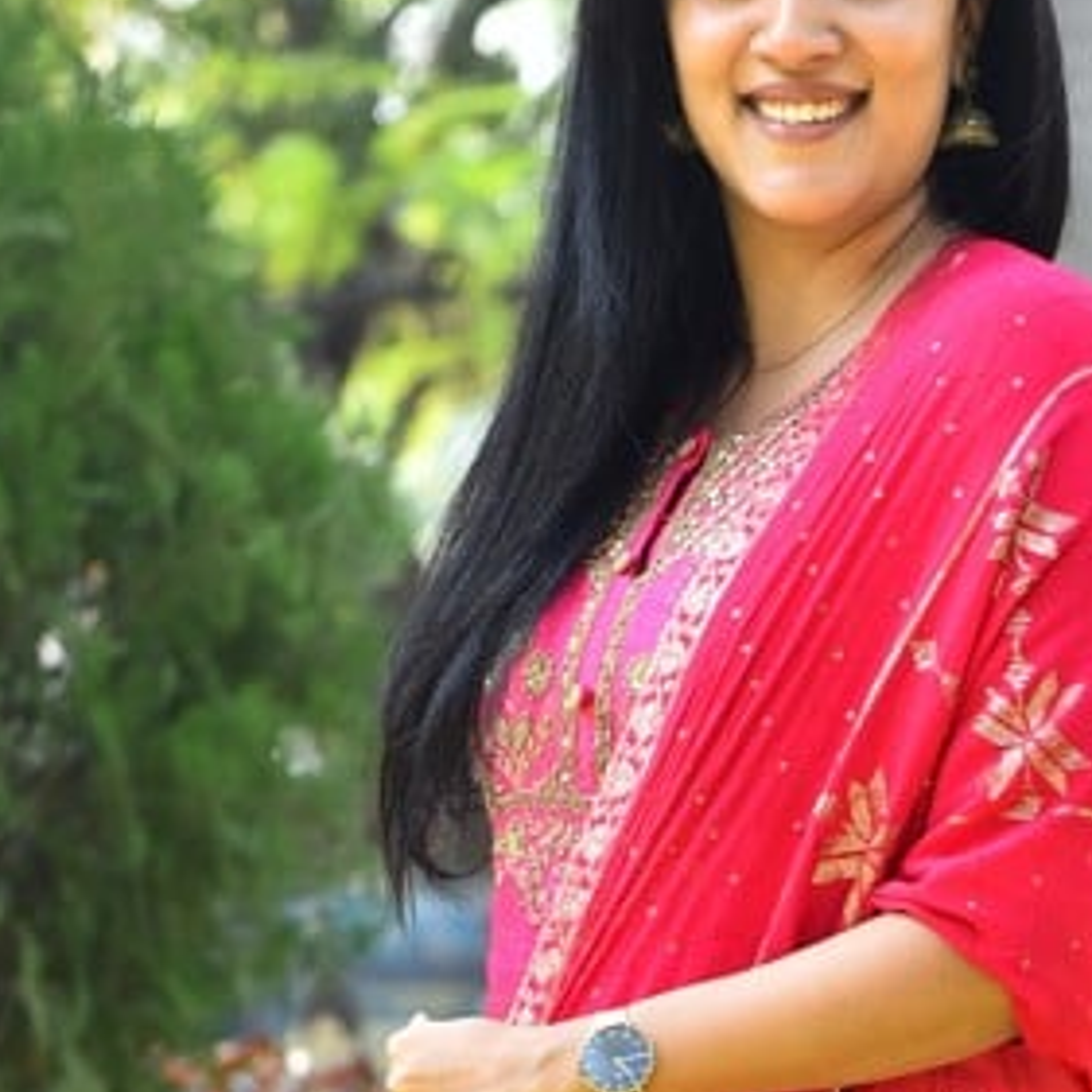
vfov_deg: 6.0
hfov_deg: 6.0
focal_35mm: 290
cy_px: 1368
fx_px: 10350
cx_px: 968
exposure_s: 1/160
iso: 320
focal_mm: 100
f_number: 4.5
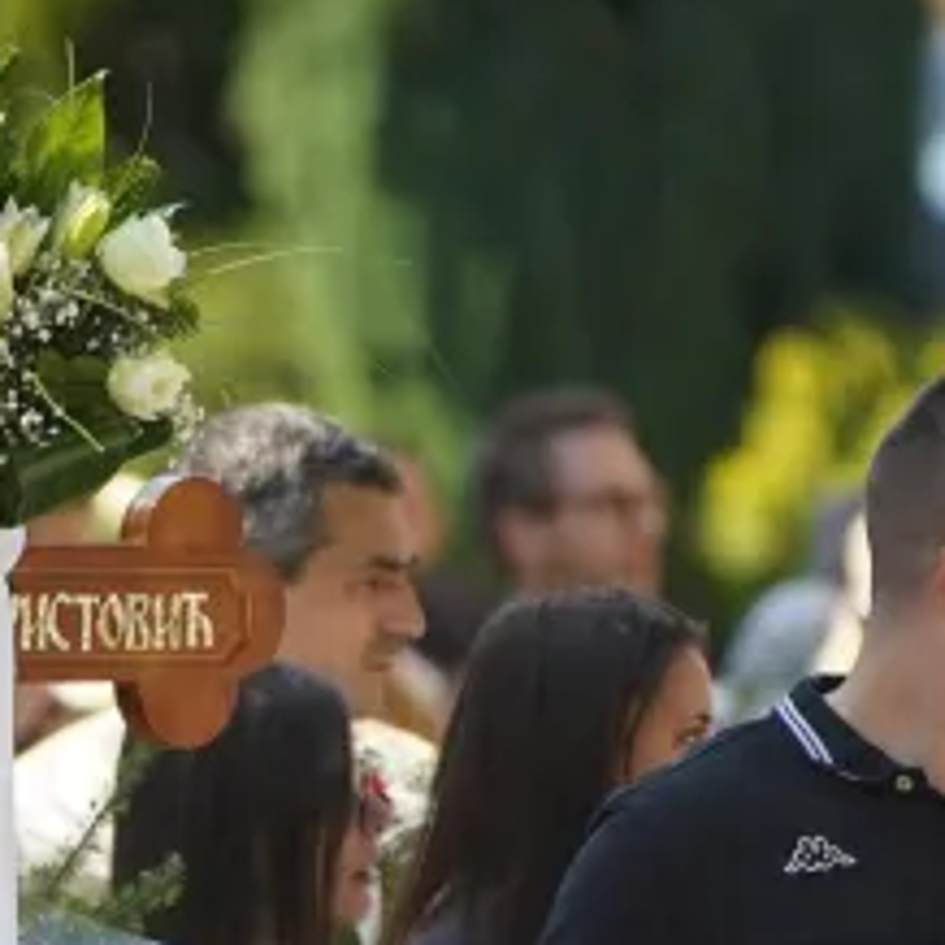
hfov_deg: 2.0
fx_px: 27427
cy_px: 852
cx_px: 134
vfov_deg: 2.0
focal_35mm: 888
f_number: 2.8
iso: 640
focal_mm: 200
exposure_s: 1/2500
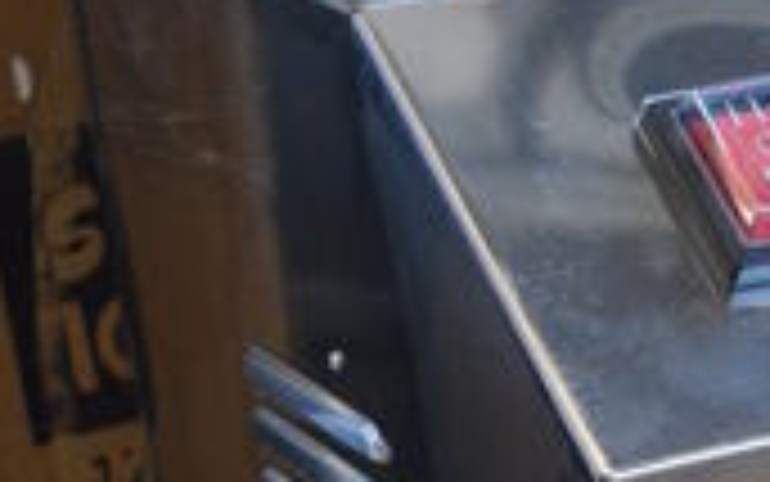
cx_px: 1220
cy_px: 1133
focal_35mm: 163
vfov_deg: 7.5
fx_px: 3422
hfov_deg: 12.1
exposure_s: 1/160
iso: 800
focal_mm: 20
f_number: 3.5
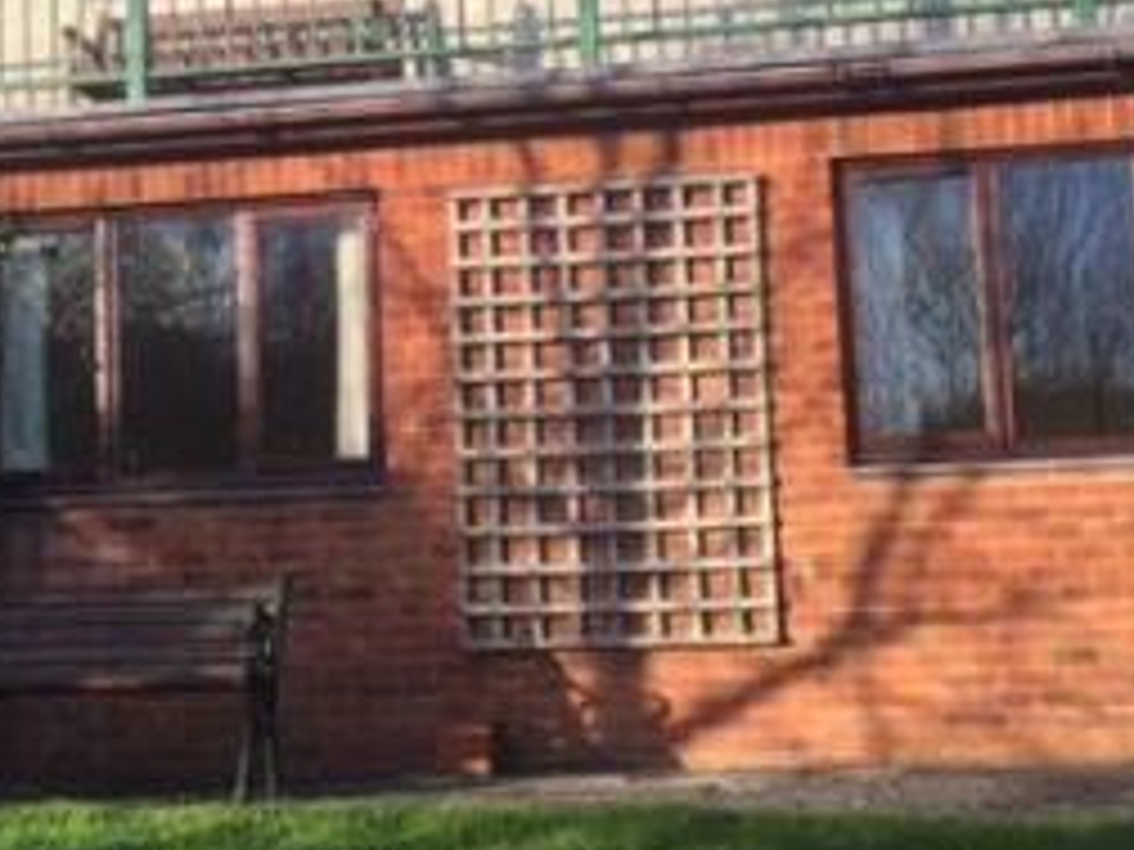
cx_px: 344
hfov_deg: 28.7
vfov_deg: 21.9
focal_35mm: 67
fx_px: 2195
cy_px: 317
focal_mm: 4.15
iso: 32
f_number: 2.2
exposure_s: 1/775
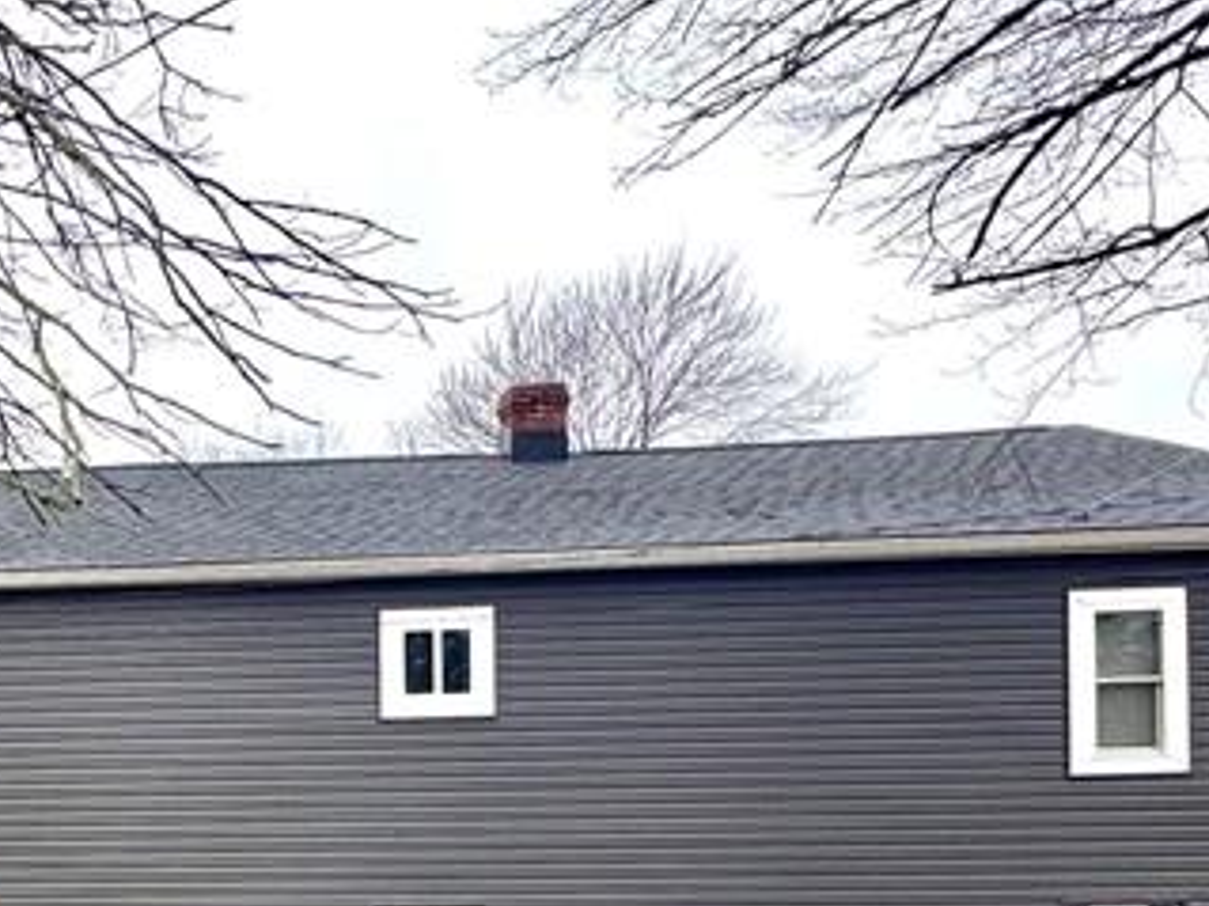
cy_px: 845
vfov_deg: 30.5
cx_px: -182
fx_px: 1571
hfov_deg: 34.9
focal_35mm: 45
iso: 40
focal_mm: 2.22
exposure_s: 1/252
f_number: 2.2
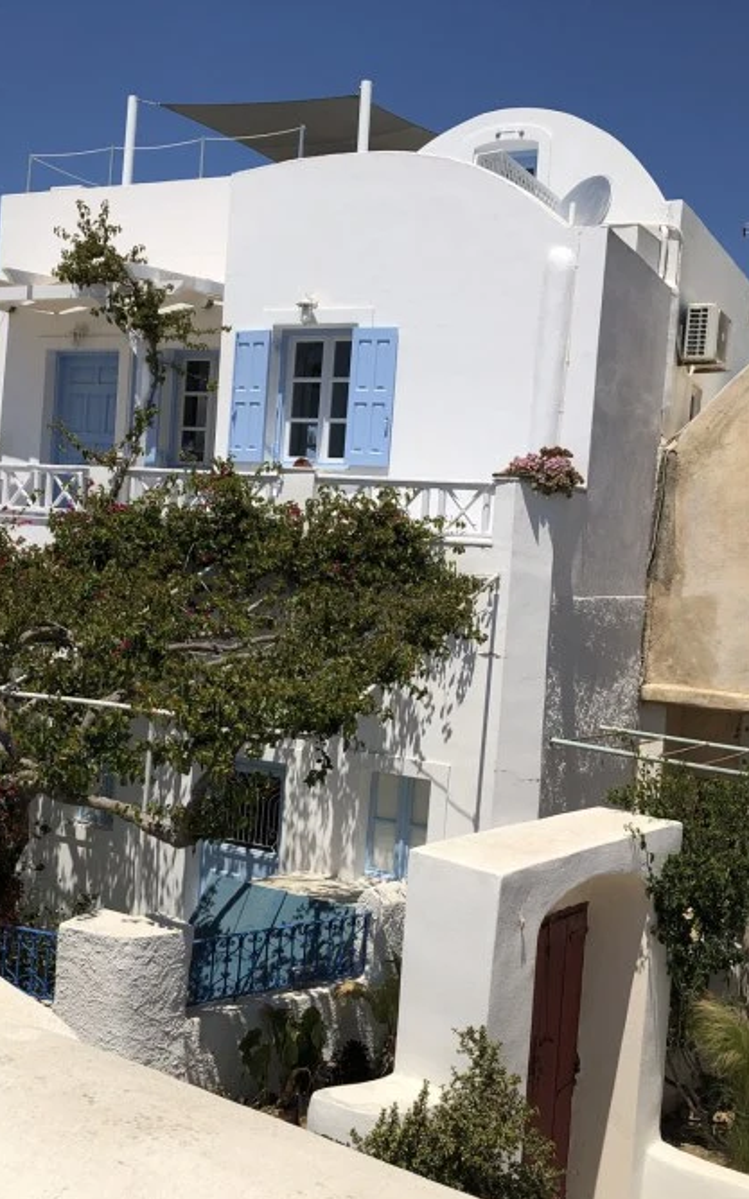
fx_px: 1308
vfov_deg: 49.3
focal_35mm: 40
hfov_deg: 31.9
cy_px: 604
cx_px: 311
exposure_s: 1/4367
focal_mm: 4
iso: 20
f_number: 1.8
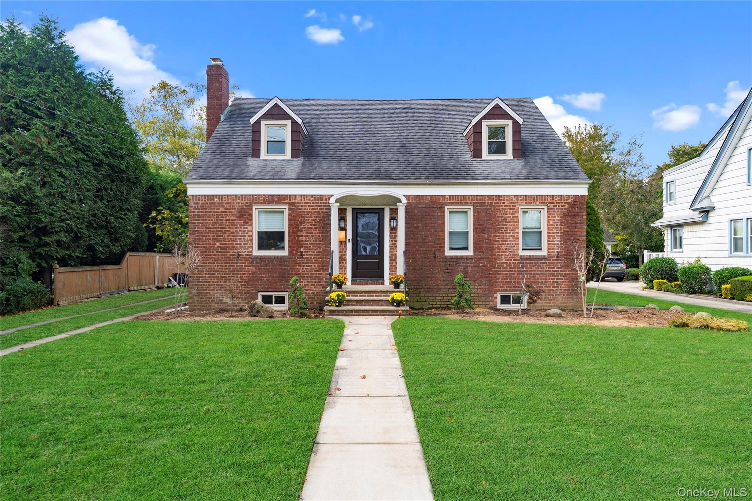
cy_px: 250
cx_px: 376
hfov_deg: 73.7
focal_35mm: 24
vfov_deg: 53.1
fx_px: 501
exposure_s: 1/50
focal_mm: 24
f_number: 11
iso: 100
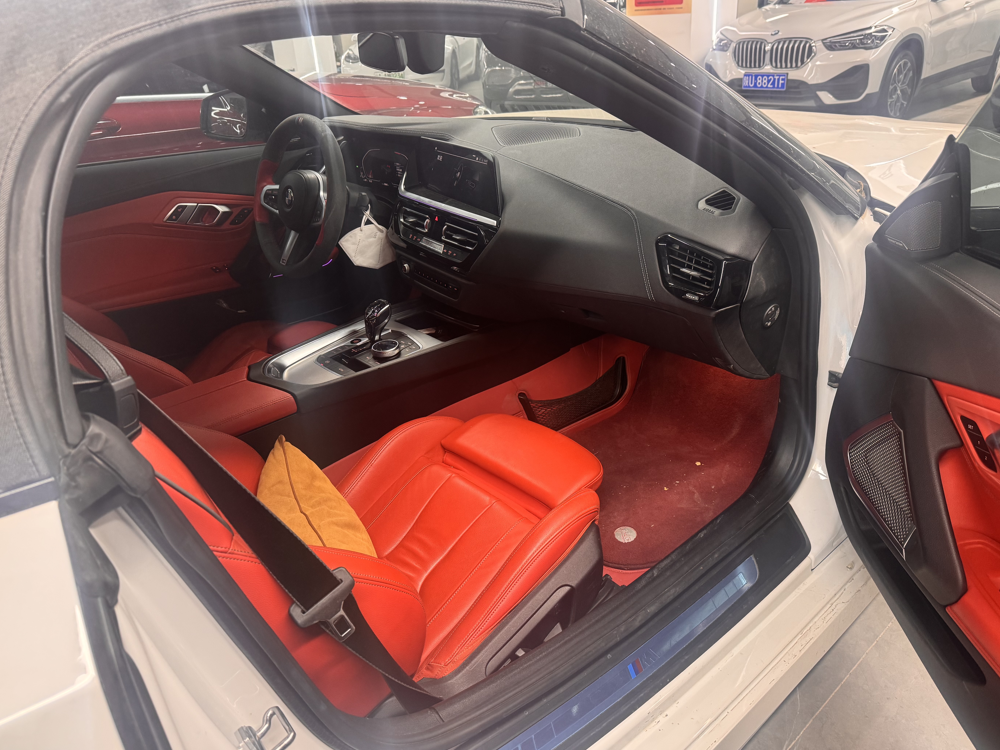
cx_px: 513
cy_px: 365
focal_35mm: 25
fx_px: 722
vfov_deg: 54.9
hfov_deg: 69.4
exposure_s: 1/50
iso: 250
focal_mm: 6.76
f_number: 1.78
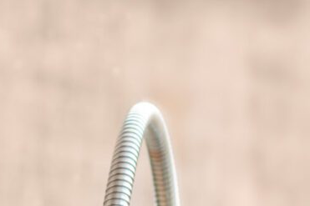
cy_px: 427
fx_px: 2453
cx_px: -158
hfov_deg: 7.1
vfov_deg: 4.7
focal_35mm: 285
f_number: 2.8
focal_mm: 55
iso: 500
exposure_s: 1/160
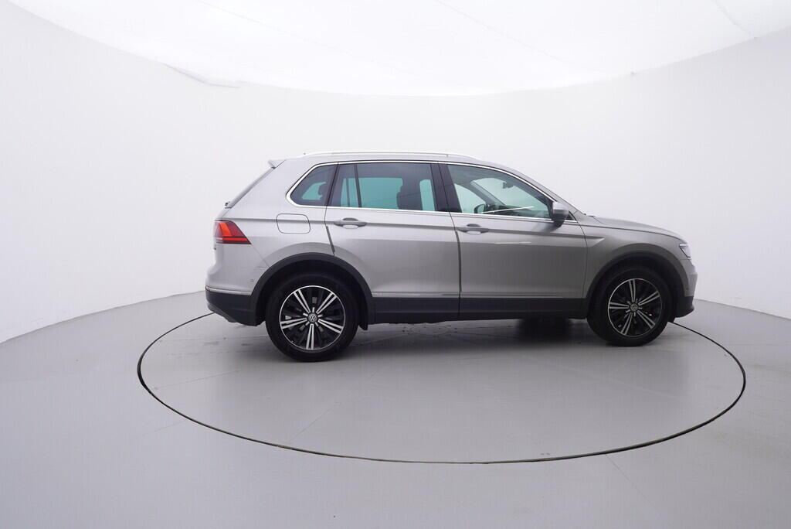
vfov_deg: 56.2
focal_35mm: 22
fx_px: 495
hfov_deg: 77.3
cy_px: 264
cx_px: 396
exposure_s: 1/80
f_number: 5
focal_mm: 15
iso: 200
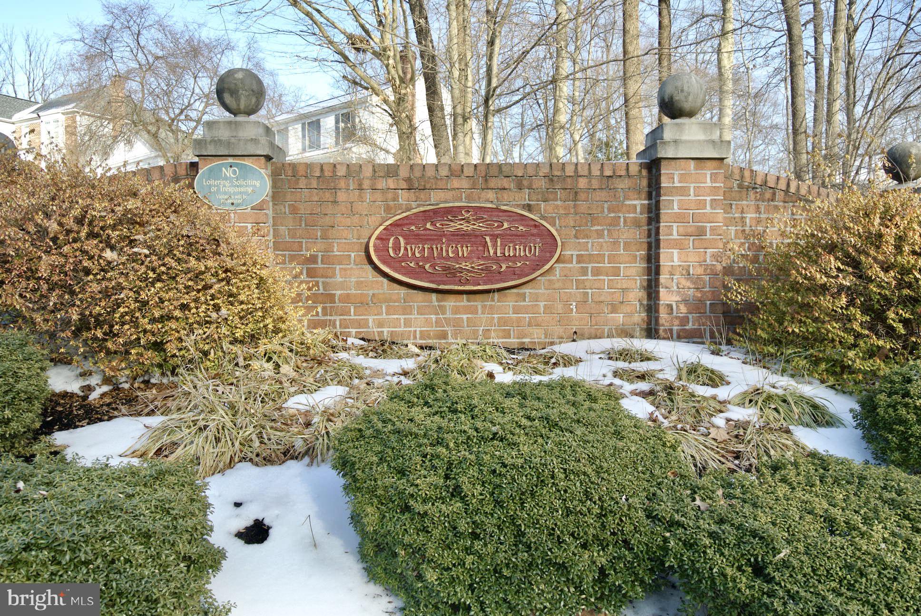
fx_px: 666
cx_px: 460
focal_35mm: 26
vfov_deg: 49.7
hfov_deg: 69.3
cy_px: 308
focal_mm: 9.8
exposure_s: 1/200
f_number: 4.5
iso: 100
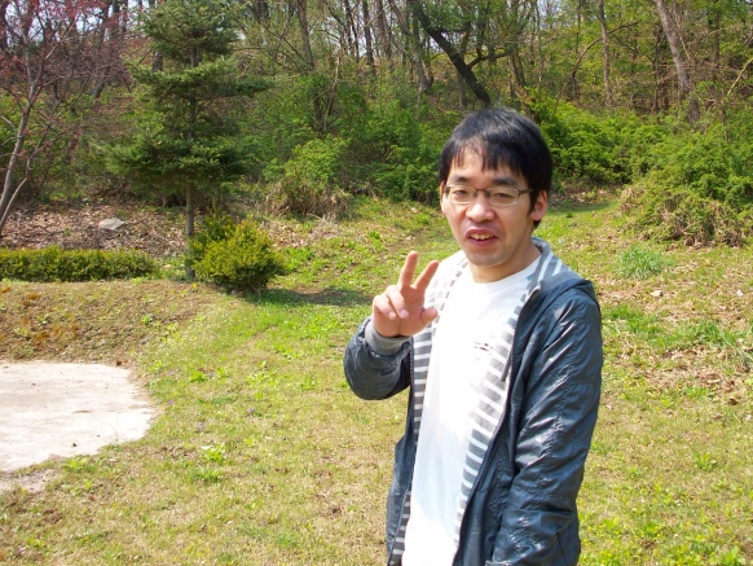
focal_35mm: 45
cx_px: 489
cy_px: 193
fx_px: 979
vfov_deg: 32.0
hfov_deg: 41.6
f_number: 2.8
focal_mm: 5.7
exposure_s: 1/407
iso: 64
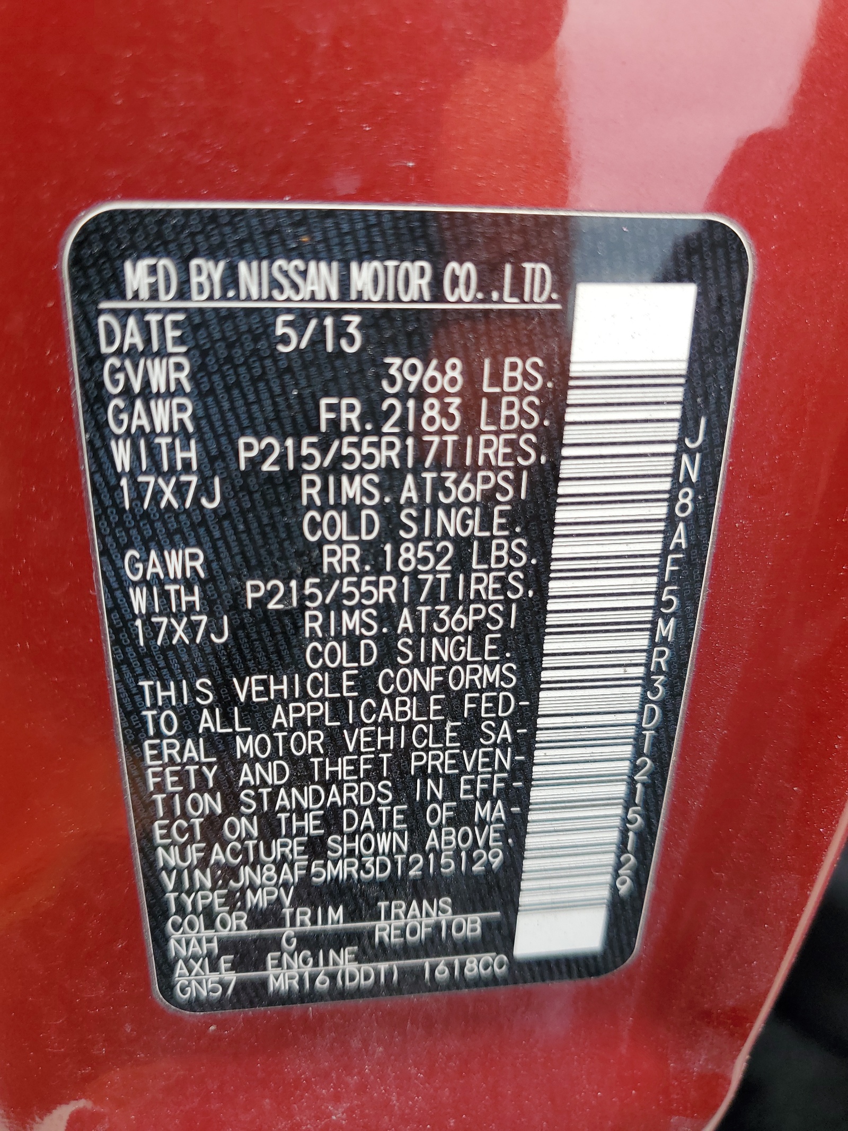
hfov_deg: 53.1
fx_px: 849
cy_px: 566
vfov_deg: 67.3
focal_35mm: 26
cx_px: 424
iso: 50
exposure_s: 1/323
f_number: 1.5
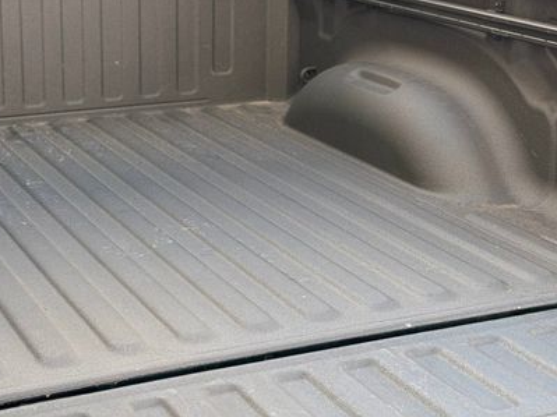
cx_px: 201
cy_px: 106
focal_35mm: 77
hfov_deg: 25.3
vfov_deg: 19.0
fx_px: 1239
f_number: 1.78
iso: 50
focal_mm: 6.76
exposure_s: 1/126
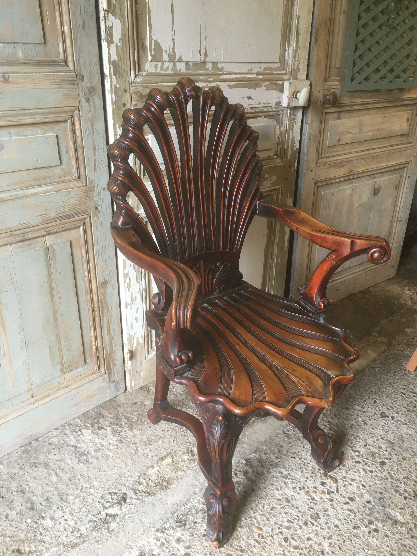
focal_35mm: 29
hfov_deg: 48.2
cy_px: 278
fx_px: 466
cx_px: 208
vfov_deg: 61.7
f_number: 2.2
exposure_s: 1/33
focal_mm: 4.15
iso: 100
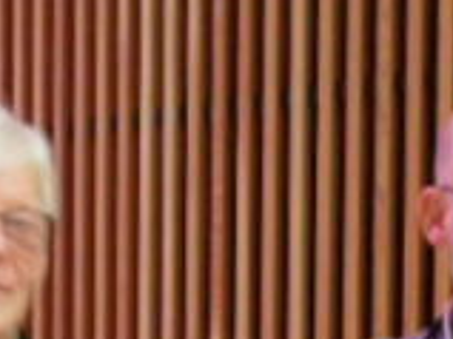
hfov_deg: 16.4
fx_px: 1478
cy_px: 453
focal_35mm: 113
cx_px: -154
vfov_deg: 12.6
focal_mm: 5.3
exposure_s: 1/5
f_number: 3.2
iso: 800
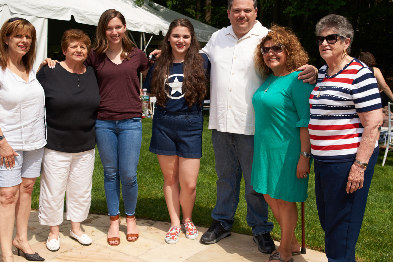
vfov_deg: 31.2
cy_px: 131
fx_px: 469
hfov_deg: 45.4
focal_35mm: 43
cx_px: 191
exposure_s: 1/250
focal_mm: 35
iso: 100
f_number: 5
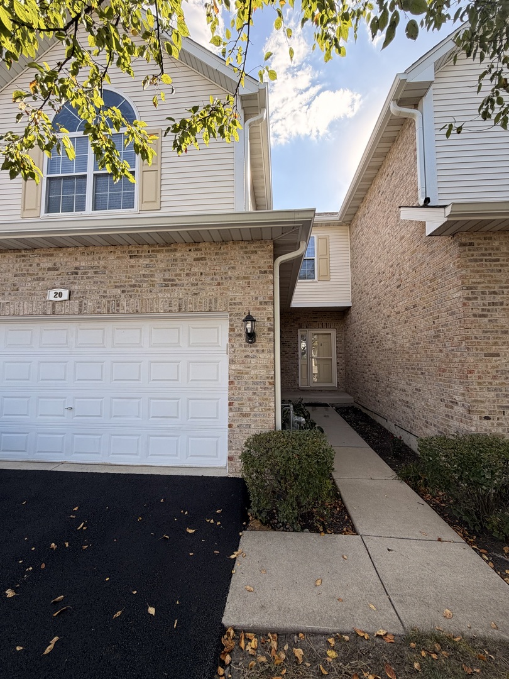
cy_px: 340
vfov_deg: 102.1
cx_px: 254
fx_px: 274
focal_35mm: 14
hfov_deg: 85.7
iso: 50
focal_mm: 2.22
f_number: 2.2
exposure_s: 1/502
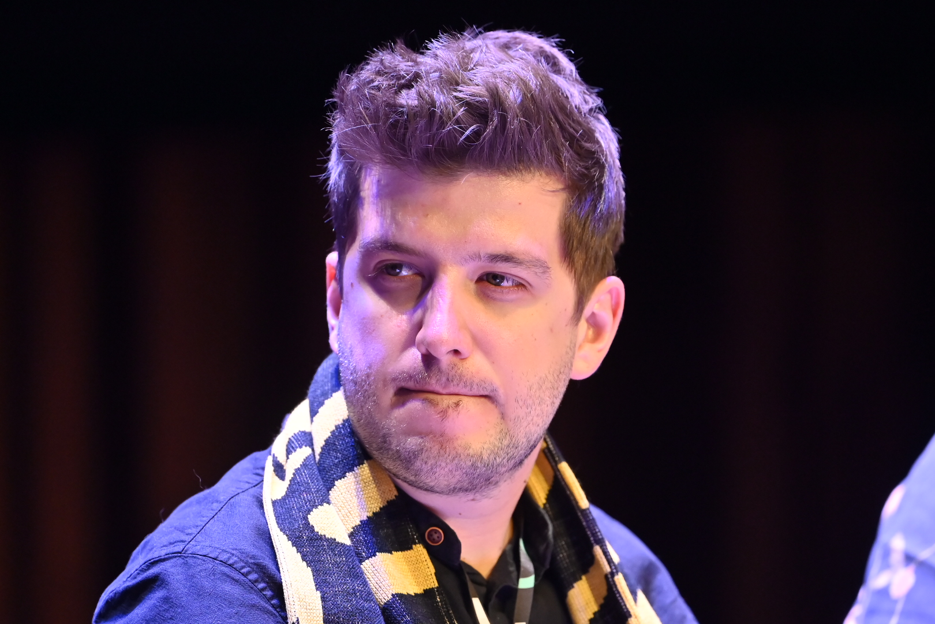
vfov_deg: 7.6
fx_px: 4675
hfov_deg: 11.4
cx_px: 468
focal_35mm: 180
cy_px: 312
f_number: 2.8
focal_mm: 180
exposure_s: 1/200
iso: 1400
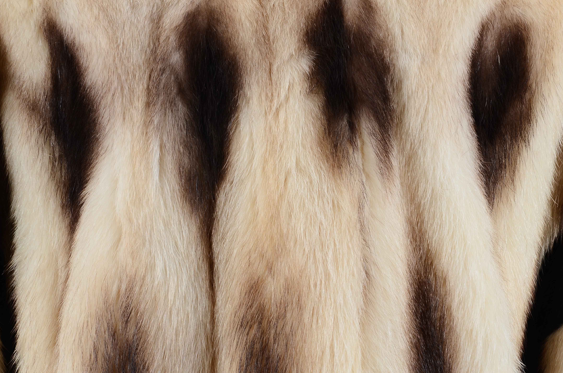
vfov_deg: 7.6
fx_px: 2818
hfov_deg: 11.4
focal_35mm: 181
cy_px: 159
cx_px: 283
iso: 160
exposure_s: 1/80
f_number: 8
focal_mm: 105
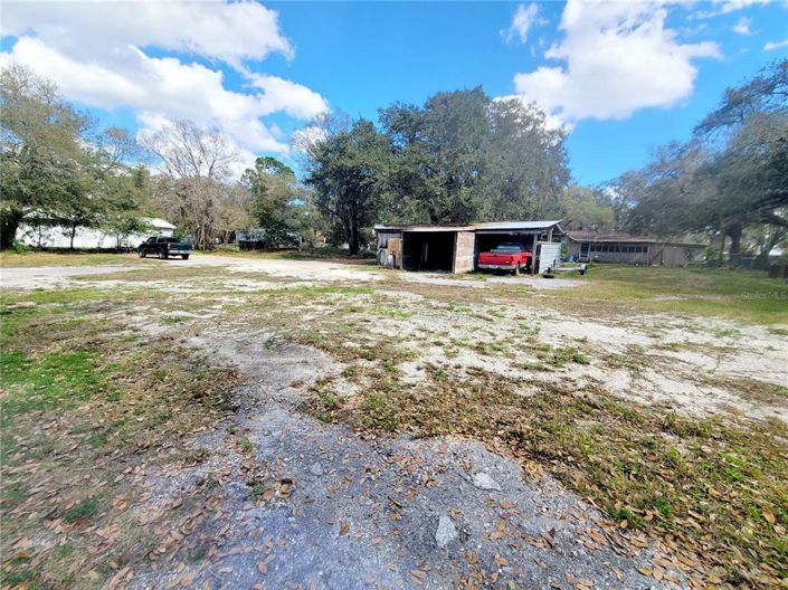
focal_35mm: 13
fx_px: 296
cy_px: 295
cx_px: 394
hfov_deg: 106.2
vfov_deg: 89.9
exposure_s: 1/1429
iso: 50
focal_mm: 2.2
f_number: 2.2
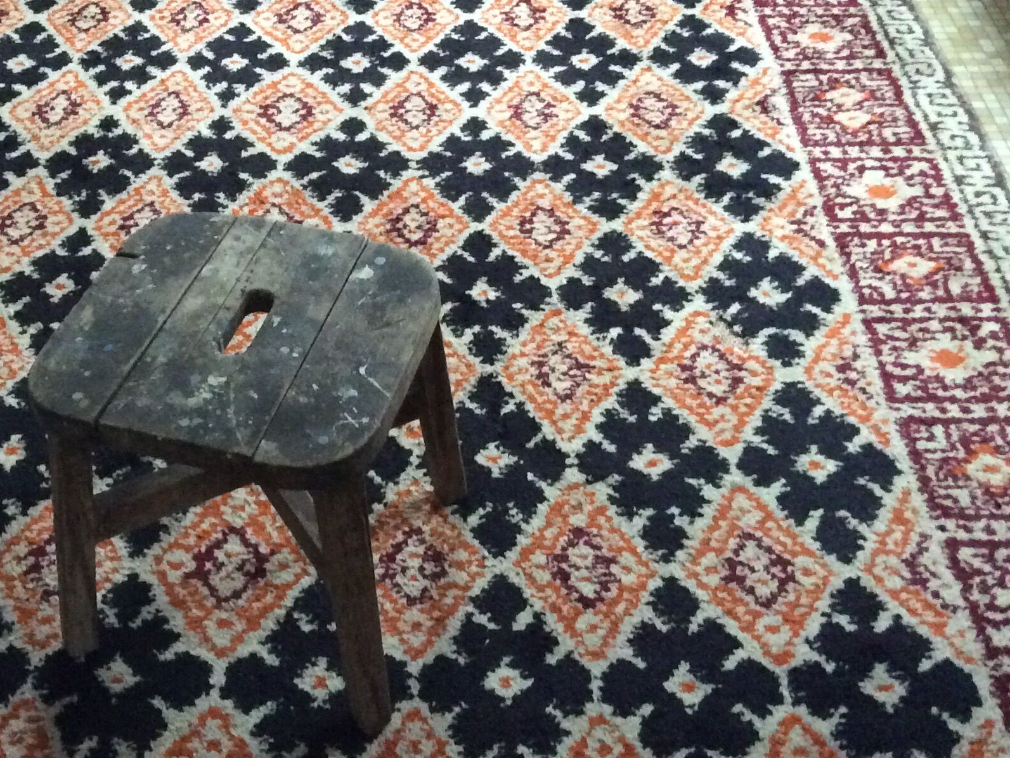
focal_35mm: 52
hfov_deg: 36.3
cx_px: 316
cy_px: 345
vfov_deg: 28.0
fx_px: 1517
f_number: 2.4
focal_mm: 3.3
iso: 500
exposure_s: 1/17
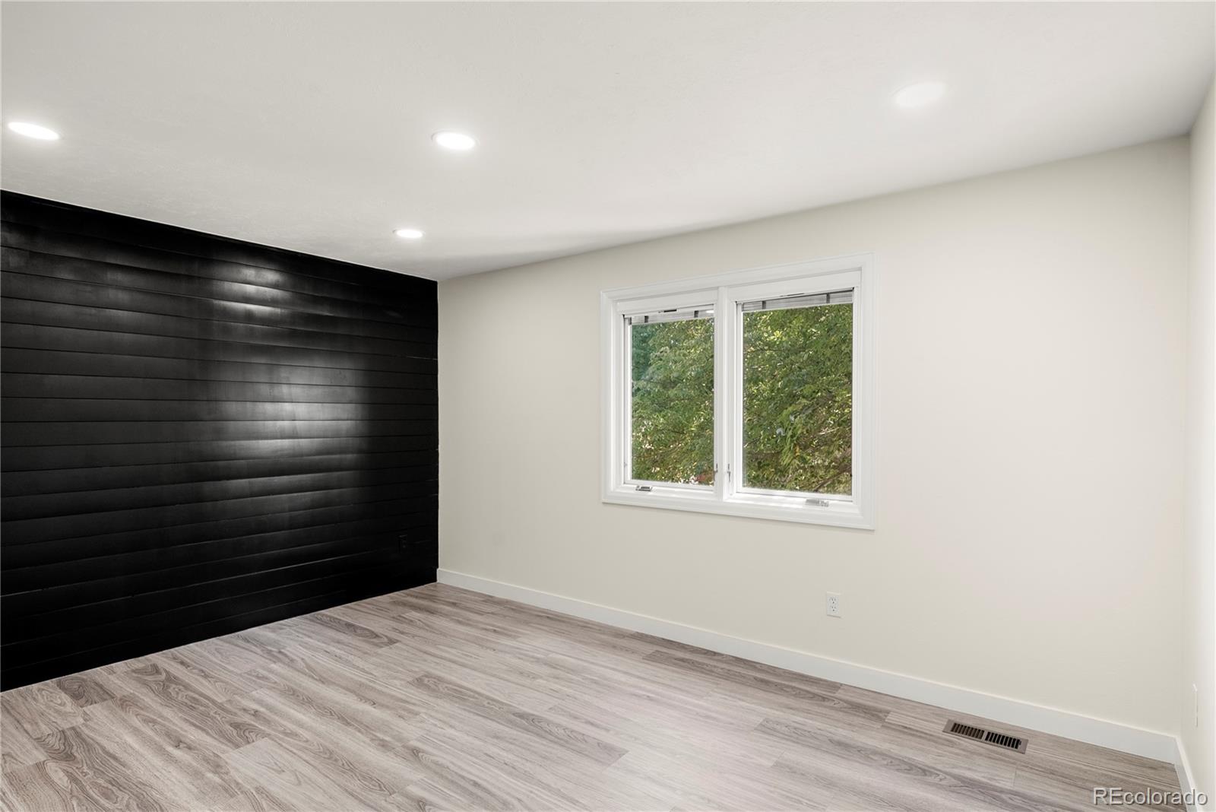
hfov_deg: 90.0
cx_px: 608
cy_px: 406
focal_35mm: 18
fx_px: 608
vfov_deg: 67.4
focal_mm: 18
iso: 200
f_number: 8
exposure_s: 1/8
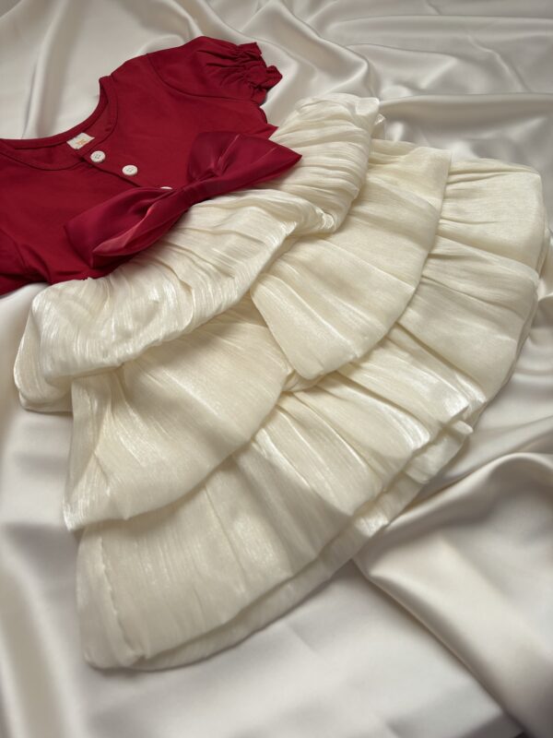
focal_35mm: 26
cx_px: 276
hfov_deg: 53.1
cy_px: 369
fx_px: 554
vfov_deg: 67.3
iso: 50
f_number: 1.6
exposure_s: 1/405
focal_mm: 5.96
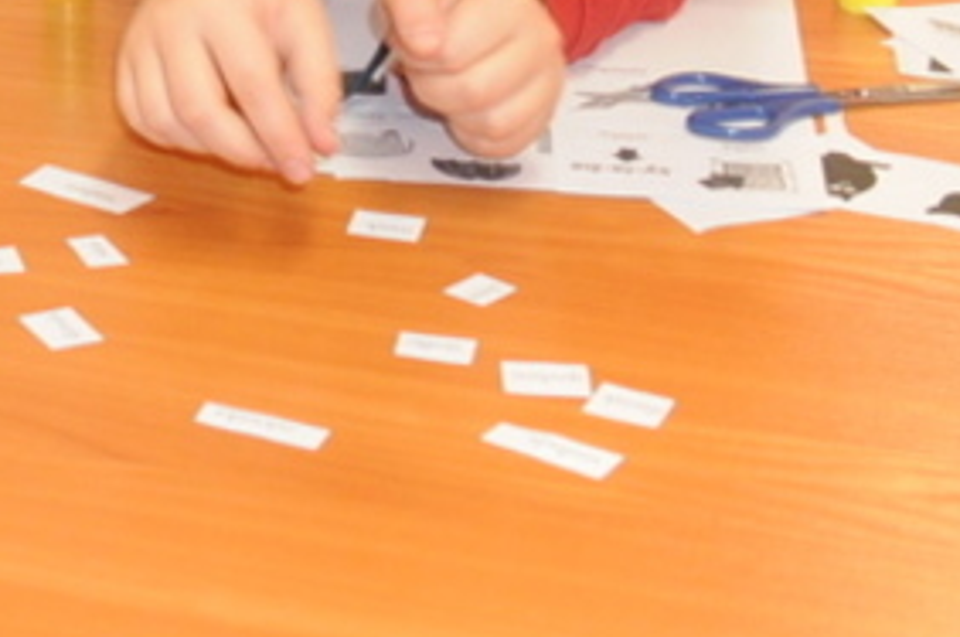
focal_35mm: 123
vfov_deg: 10.2
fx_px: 3274
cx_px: -706
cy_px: -647
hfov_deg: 14.8
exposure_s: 1/100
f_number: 4
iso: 640
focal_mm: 20
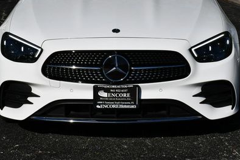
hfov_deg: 19.6
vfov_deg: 13.1
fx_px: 694
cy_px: 41
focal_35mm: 104
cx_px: 122
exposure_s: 1/500
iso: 100
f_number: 11
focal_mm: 32
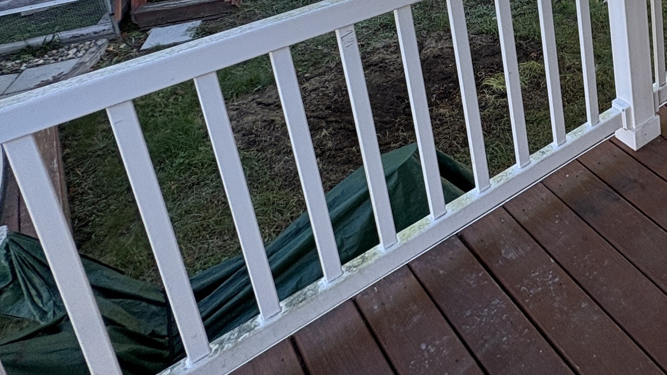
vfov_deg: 26.9
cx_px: 760
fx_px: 637
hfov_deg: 41.8
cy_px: -129
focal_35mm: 36
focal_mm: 2.22
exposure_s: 1/352
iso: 40
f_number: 2.2
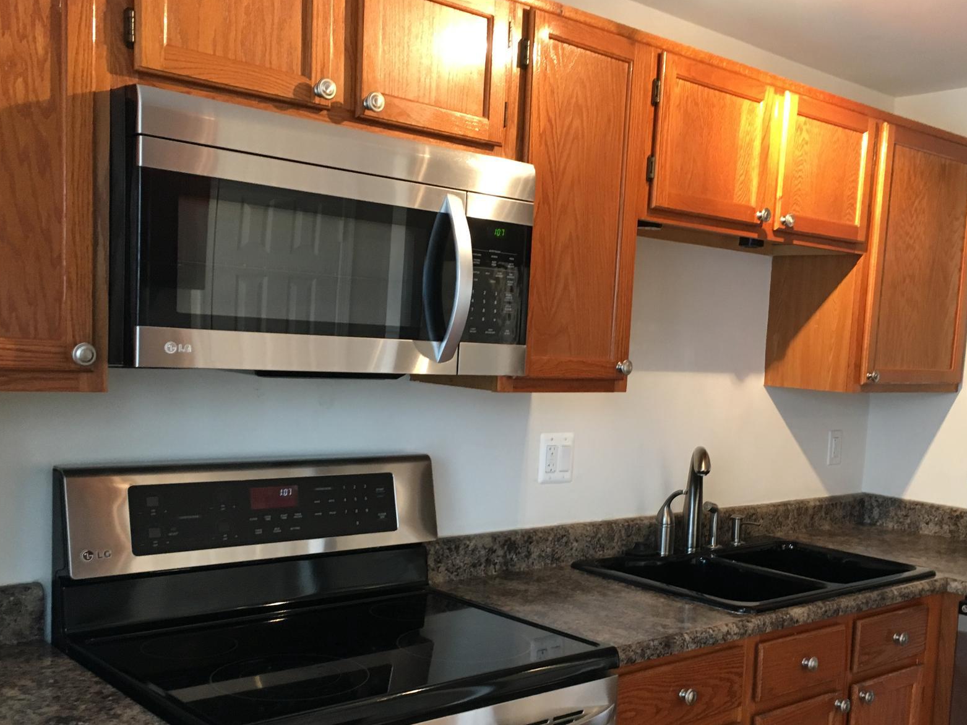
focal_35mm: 38
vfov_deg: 37.5
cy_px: 448
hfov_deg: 48.9
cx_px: 535
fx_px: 1061
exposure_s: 1/30
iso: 125
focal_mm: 4.15
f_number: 2.2
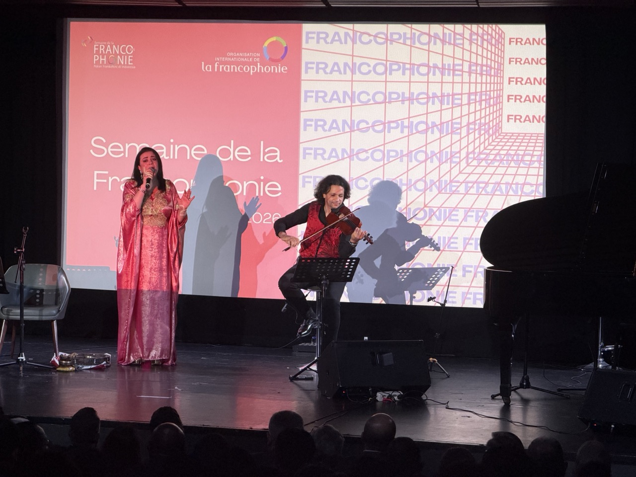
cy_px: 238
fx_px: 1837
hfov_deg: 19.6
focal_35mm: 100
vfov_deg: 14.8
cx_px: 318
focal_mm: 16.89
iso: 250
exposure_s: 1/50
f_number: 2.8
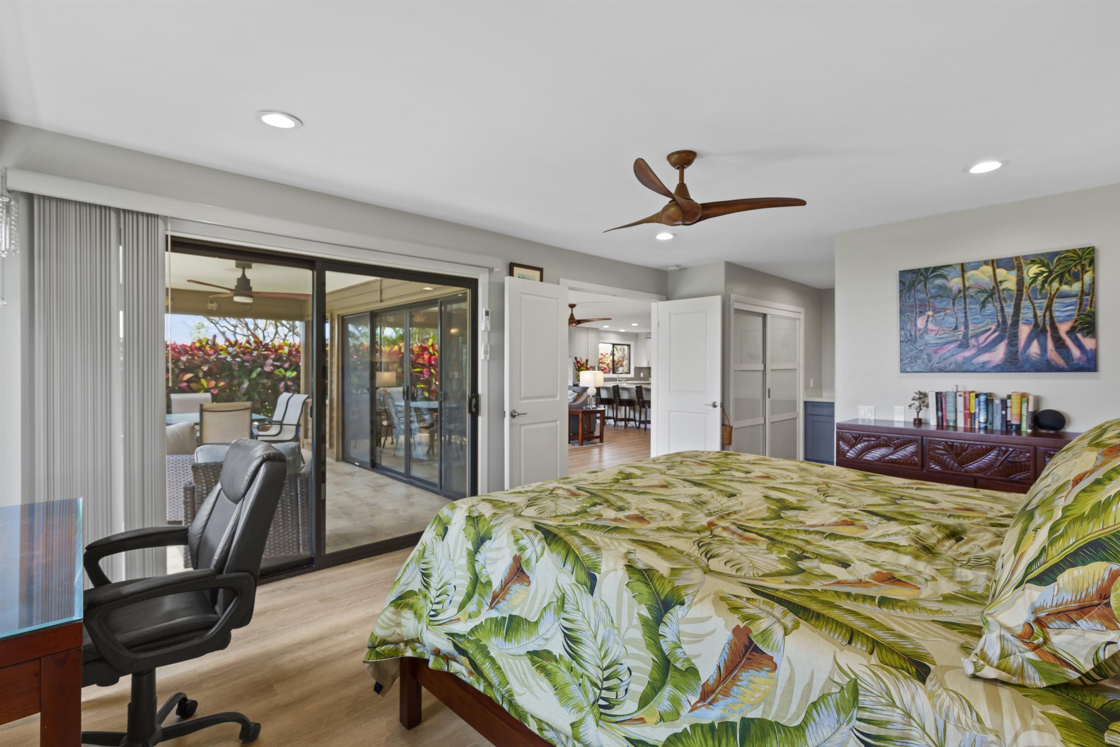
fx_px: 498
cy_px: 374
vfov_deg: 73.7
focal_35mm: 16
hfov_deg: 96.7
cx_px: 560
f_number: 8
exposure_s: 1/2.5
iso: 100
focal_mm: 16
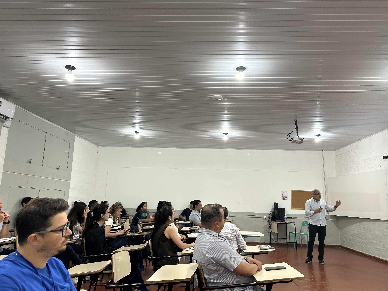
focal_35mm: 26
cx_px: 194
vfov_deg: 53.1
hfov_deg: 67.3
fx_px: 291
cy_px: 146
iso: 100
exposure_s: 1/60
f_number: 1.5
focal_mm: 5.7
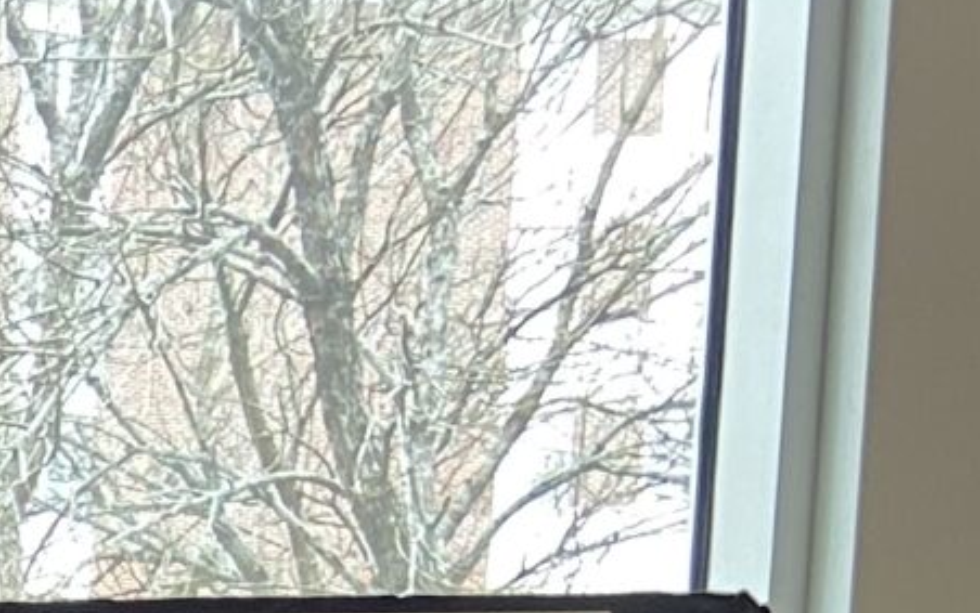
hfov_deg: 11.5
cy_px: 1947
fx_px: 4169
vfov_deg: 7.3
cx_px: -1218
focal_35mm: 156
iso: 80
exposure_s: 1/60
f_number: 1.8
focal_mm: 4.25
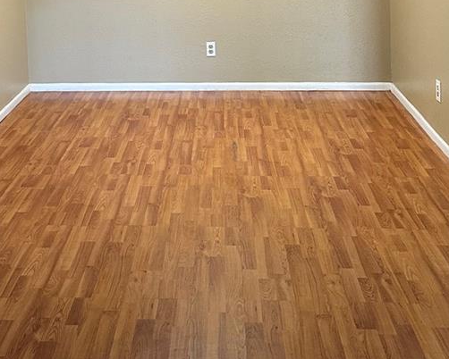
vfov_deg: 25.3
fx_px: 744
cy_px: -31
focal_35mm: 56
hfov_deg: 33.3
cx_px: 158
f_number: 1.78
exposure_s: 1/60
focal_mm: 6.86
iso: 250
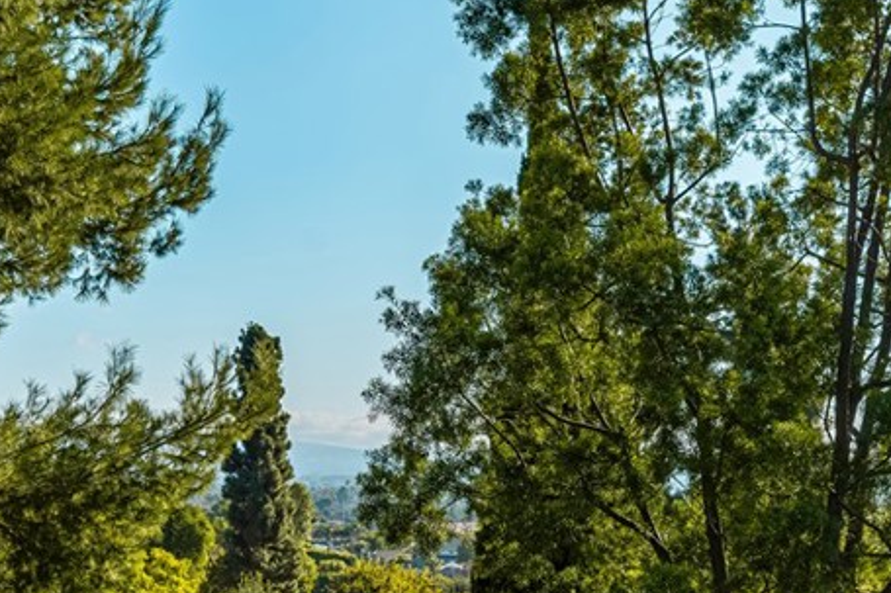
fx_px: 1364
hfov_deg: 35.3
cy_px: 536
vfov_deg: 23.9
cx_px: 210
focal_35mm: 55
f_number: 6.3
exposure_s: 1/500
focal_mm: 24.5
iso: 100
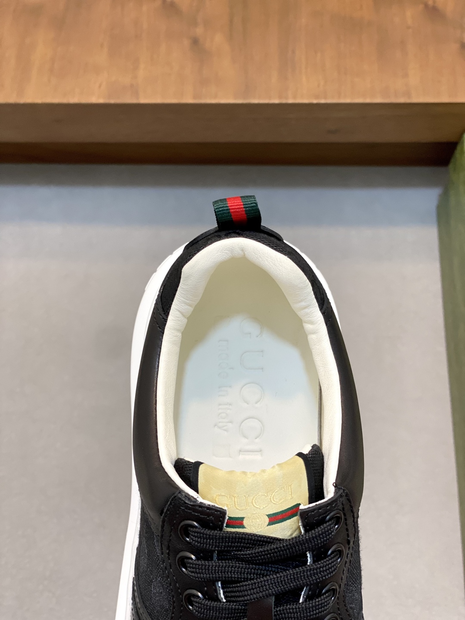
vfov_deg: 36.8
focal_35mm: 52
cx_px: 232
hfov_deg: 28.0
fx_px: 931
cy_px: 310
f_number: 2
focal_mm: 6
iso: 100
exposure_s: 1/100
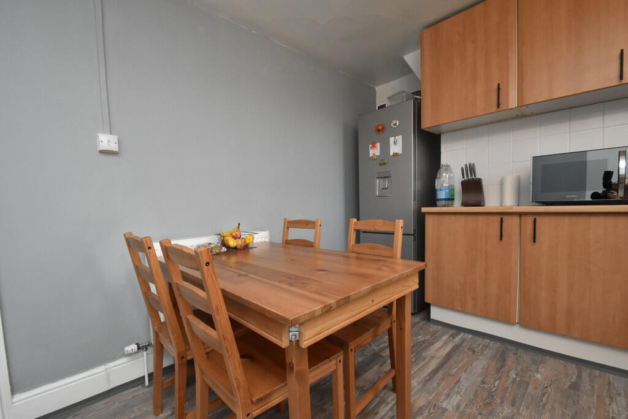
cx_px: 314
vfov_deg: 77.3
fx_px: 262
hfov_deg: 100.4
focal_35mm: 15
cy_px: 210
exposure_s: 1/60
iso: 1600
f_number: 10
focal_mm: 10
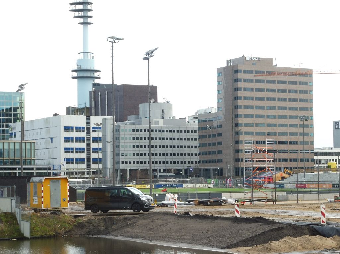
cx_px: 170
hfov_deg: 19.3
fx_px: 1000
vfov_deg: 14.5
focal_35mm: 102
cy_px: 127
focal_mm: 18.2
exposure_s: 1/125
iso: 100
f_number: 6.3
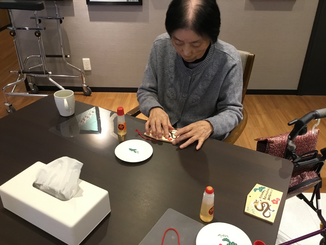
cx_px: 163
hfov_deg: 58.4
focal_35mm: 31
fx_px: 292
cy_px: 122
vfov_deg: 45.4
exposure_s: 1/30
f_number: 2.4
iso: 160
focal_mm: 3.3
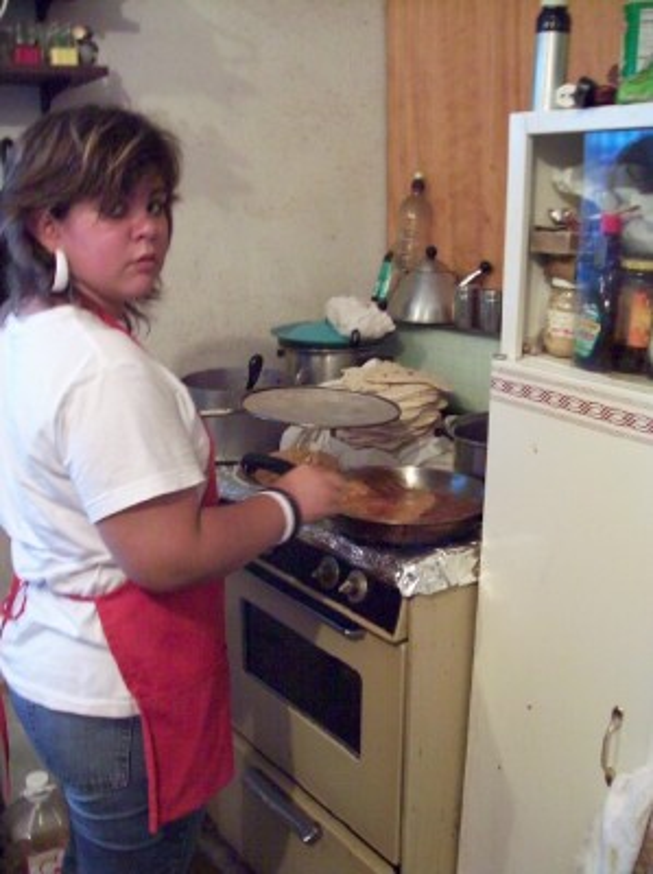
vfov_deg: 51.4
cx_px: 326
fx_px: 907
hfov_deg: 39.6
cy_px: 437
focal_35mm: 36
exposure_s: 1/8
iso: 160
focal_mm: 6
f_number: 2.7
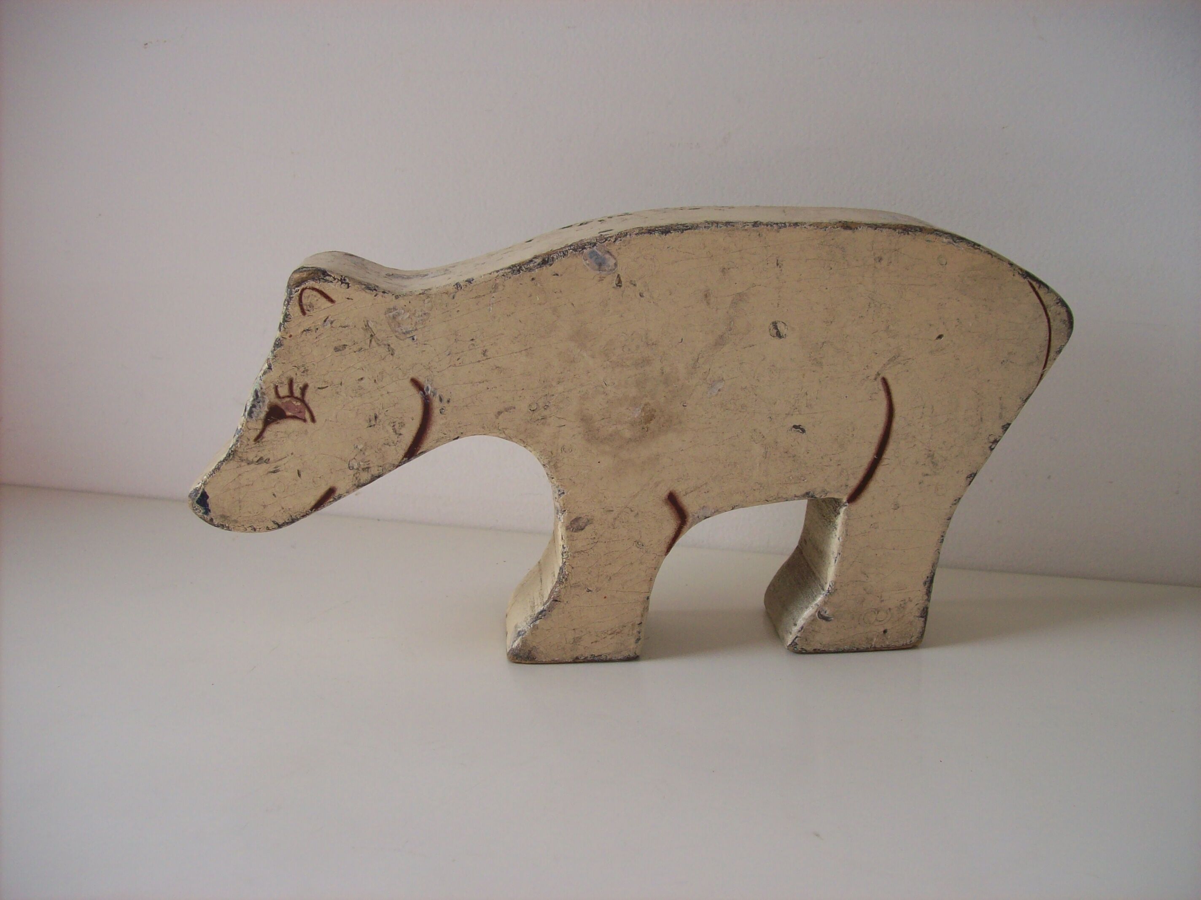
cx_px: 600
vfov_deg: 39.6
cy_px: 450
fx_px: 1249
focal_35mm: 36
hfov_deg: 51.4
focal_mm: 6
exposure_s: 1/286
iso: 80
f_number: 2.7
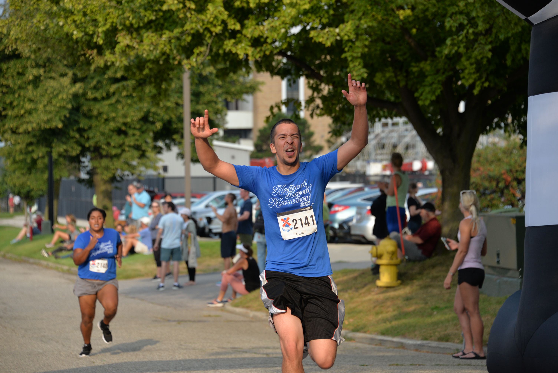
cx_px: 279
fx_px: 2248
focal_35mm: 145
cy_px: 186
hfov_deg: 14.1
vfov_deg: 9.5
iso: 640
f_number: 5.6
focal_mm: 145
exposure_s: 1/1000
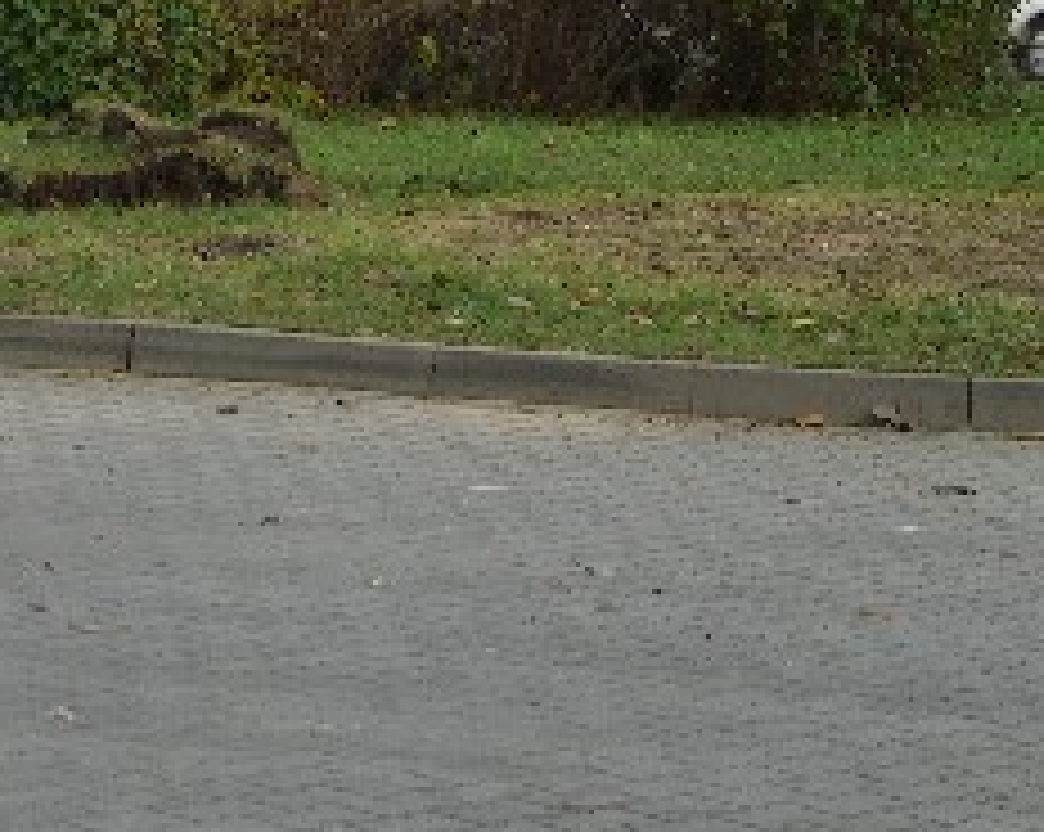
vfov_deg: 9.2
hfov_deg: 11.5
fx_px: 5154
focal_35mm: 167
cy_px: -7
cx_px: -2
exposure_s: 1/200
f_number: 4
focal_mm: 14.2
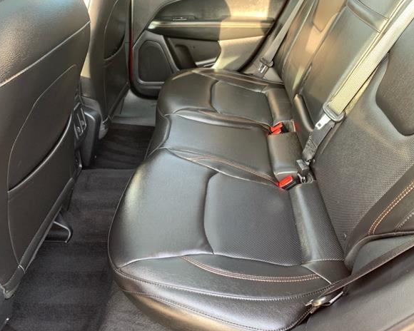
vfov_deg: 51.5
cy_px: 166
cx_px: 199
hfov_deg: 62.2
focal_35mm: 28
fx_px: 343
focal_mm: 4.25
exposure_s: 1/60
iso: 160
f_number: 1.8
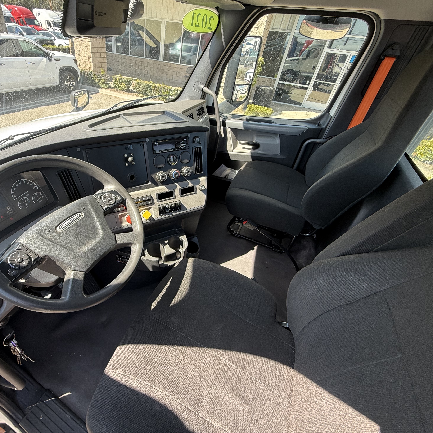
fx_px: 241
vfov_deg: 84.0
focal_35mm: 17
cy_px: 212
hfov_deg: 82.8
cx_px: 171
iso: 64
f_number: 2.2
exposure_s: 1/122
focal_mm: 2.22
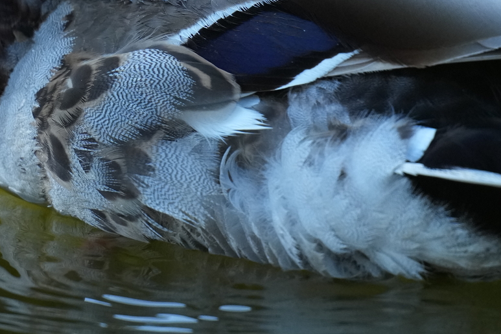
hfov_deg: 1.2
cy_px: -82
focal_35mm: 1676
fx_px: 23332
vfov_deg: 0.8
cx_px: -3
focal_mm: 600
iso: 2500
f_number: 5.6
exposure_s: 1/1250
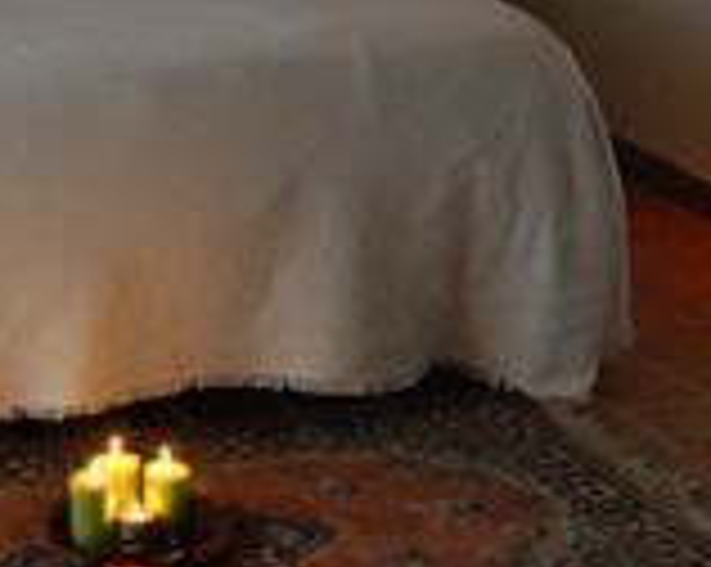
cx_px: 108
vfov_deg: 13.9
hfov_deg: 17.8
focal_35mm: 107
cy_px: -115
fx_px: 2249
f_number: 3.2
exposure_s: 1/40
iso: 800
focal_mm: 24
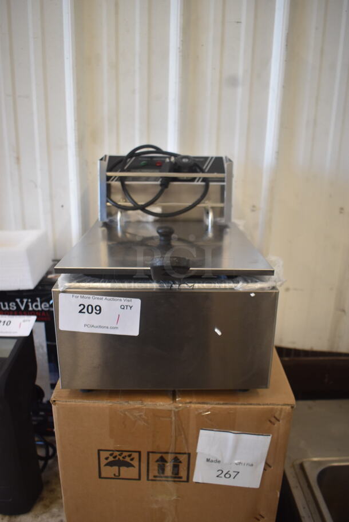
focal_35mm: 30
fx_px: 436
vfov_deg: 61.9
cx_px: 174
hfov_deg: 43.7
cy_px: 261
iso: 800
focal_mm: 20
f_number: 3.5
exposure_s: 1/200
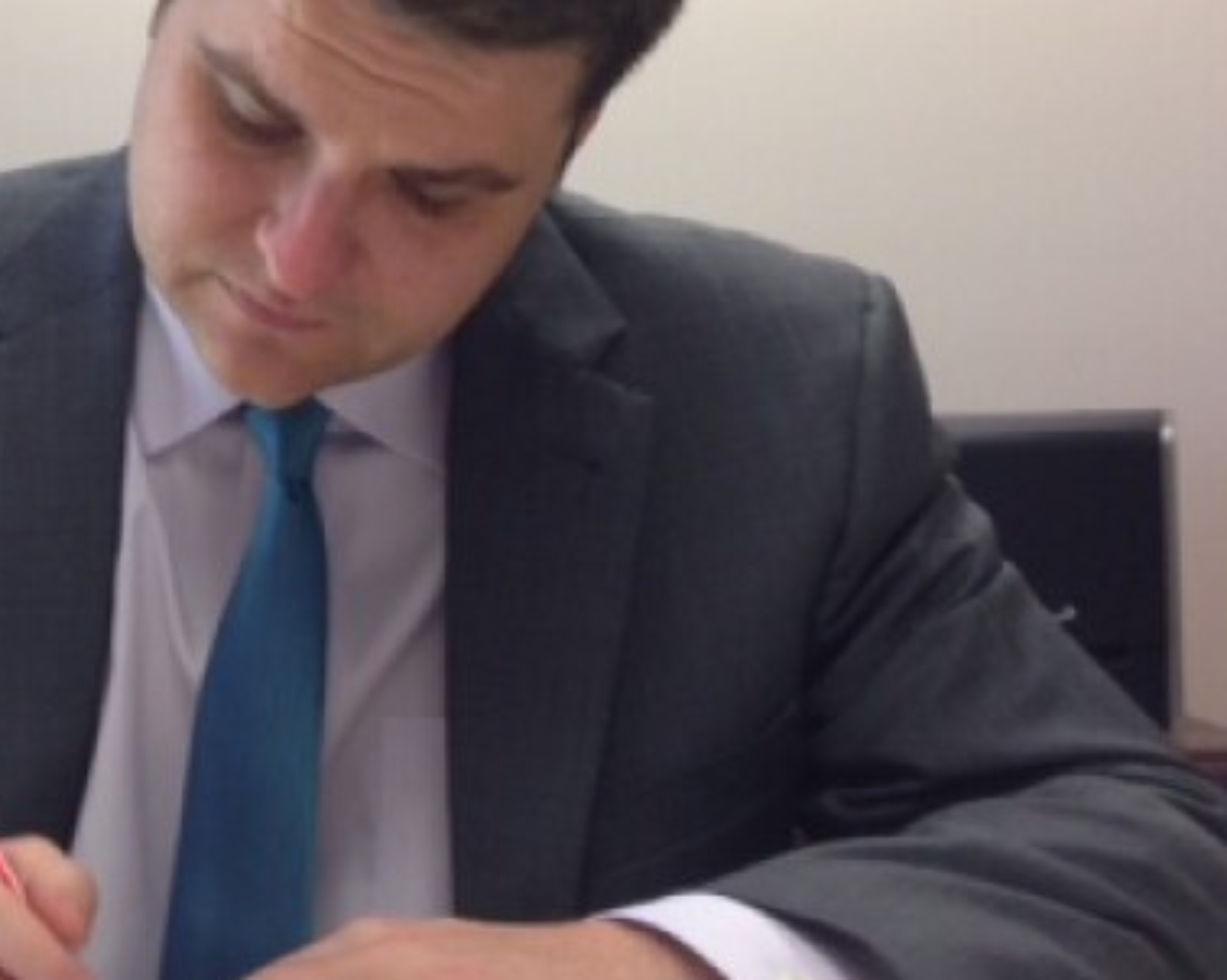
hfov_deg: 24.6
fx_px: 2722
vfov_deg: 20.4
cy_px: 360
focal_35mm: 75
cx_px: 110
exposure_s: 1/20
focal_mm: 4.12
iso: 100
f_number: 2.4
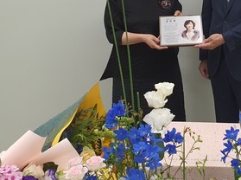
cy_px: 24
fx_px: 389
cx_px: 188
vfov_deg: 25.3
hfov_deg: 33.5
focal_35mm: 56
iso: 320
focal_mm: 4.3
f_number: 2.4
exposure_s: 1/120
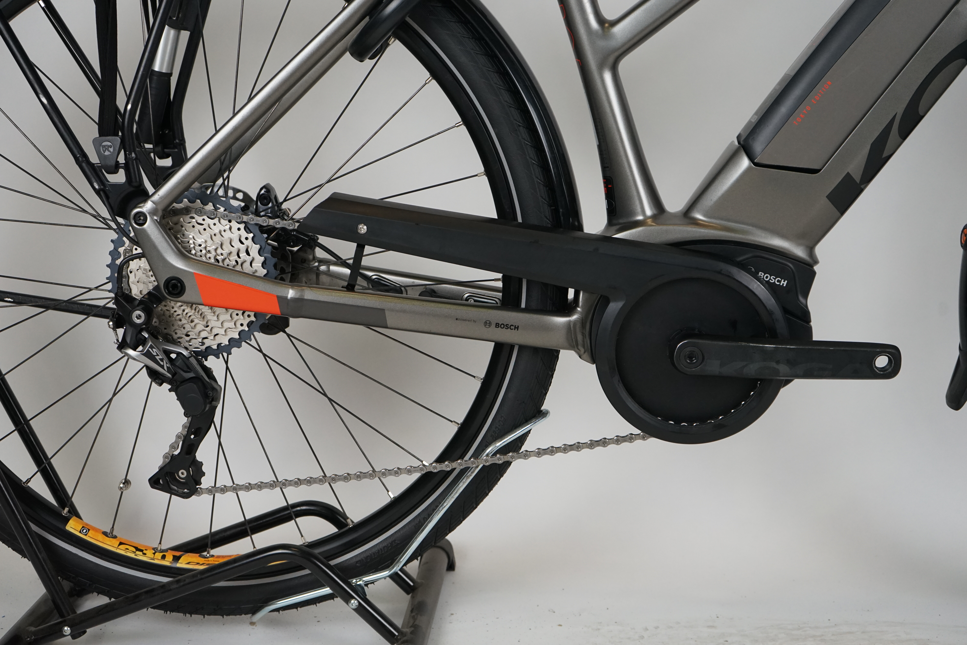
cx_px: 484
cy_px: 322
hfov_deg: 38.9
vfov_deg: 26.5
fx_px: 1370
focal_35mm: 51
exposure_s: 1/200
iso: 1600
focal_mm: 51
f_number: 5.6
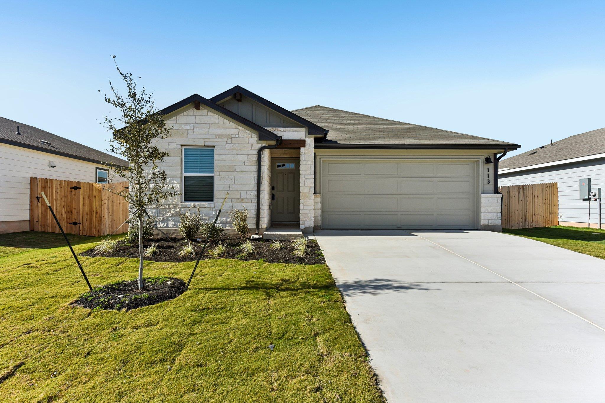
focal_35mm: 20
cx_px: 302
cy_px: 202
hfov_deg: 84.0
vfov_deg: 61.9
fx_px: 336
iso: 400
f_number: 8
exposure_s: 1/2500
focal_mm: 20
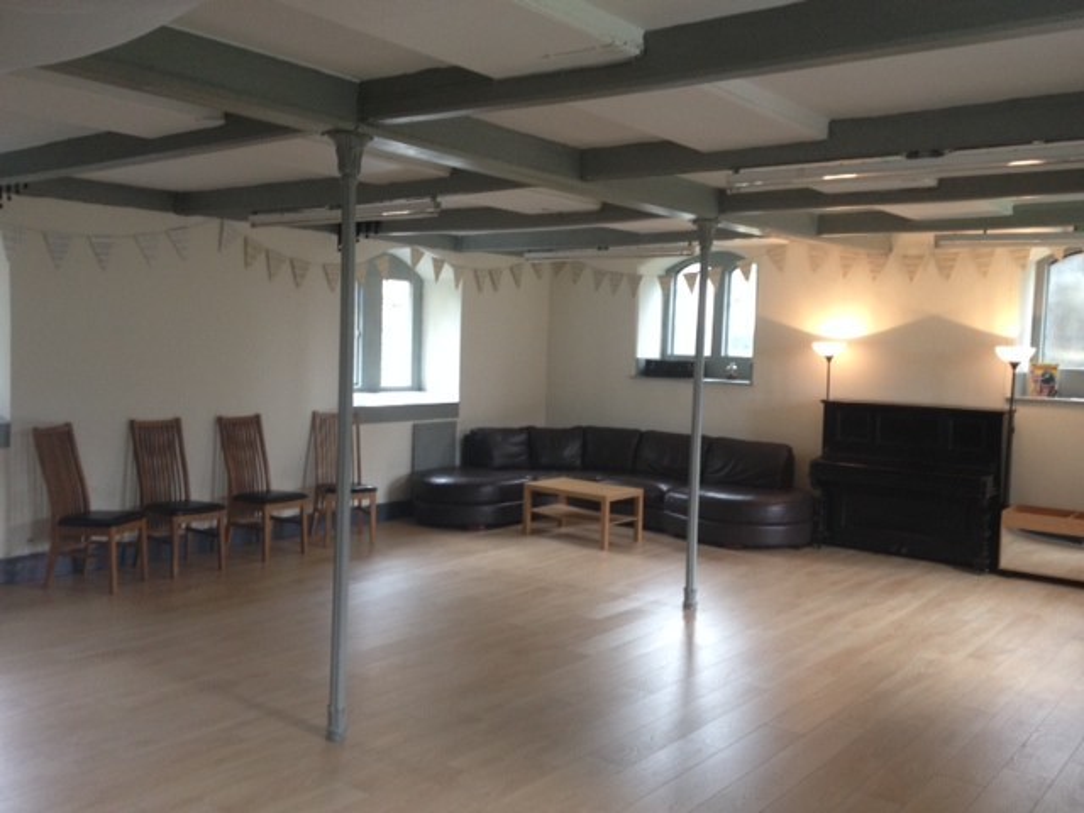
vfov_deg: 40.7
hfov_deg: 52.6
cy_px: 406
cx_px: 542
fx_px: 1096
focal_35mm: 35
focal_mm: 4.28
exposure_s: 1/20
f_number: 2.4
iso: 100
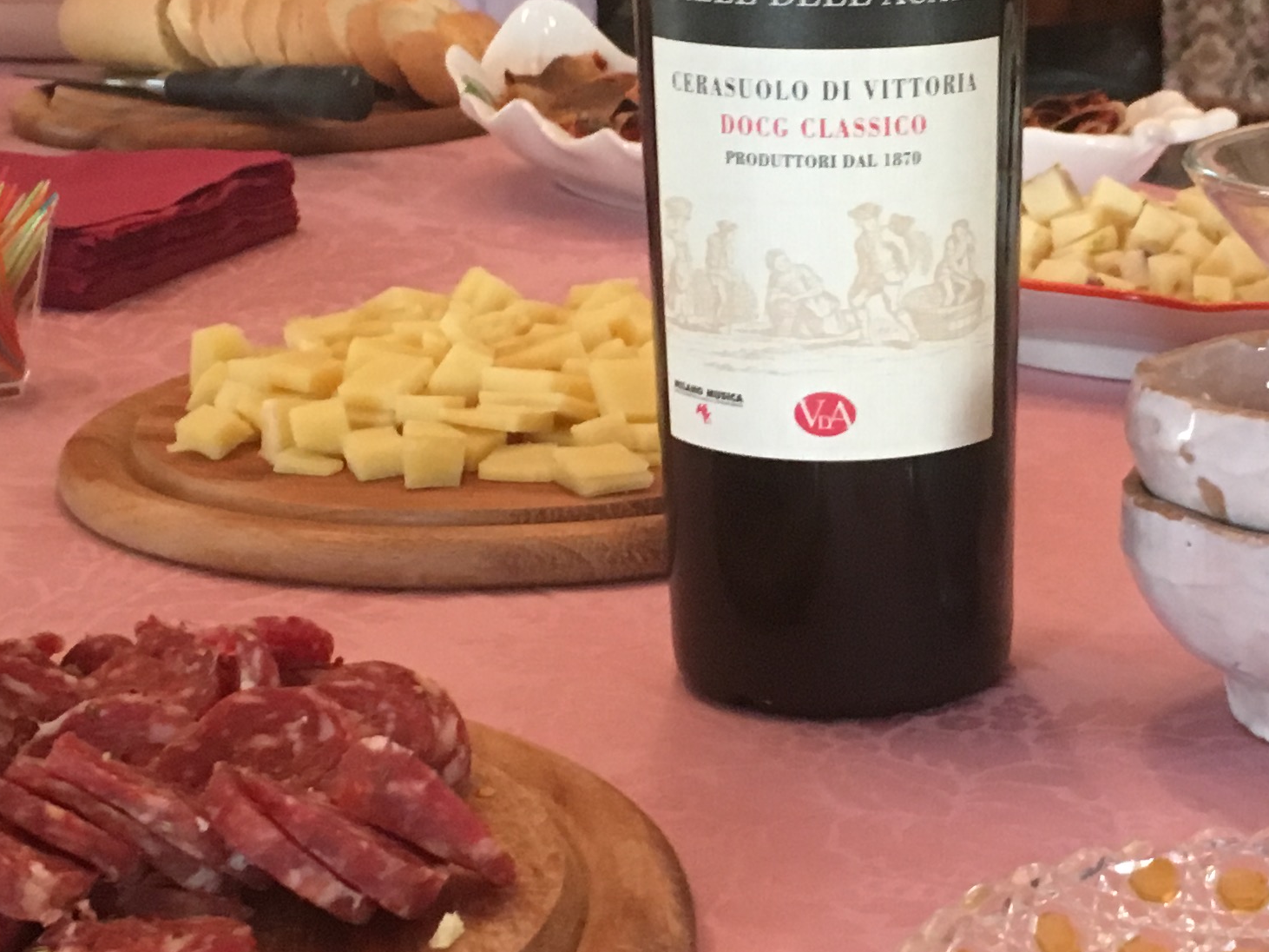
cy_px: 499
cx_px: 926
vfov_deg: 18.4
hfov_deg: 24.2
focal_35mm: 80
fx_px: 2932
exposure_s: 1/20
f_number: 2.2
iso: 200
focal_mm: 4.15
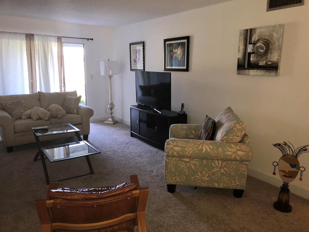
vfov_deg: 49.7
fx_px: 250
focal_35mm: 28
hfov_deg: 63.4
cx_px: 154
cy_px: 116
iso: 100
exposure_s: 1/59
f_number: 1.8
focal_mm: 3.99
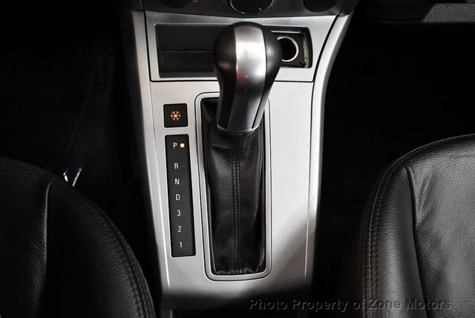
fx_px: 476
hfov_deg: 53.1
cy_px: 159
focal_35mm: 36
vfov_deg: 37.0
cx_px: 238
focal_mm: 18
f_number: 3.5
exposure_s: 1/125
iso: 2800
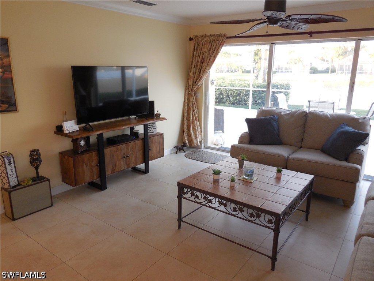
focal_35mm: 25
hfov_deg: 69.4
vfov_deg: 54.9
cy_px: 140
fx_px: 270
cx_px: 187
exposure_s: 1/30
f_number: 3.1
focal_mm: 4.5
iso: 200
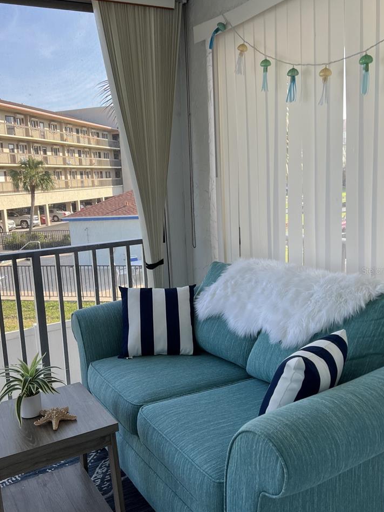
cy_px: 270
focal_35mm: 33
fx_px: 488
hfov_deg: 42.8
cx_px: 157
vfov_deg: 55.3
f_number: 1.5
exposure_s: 1/359
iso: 50
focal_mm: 5.7
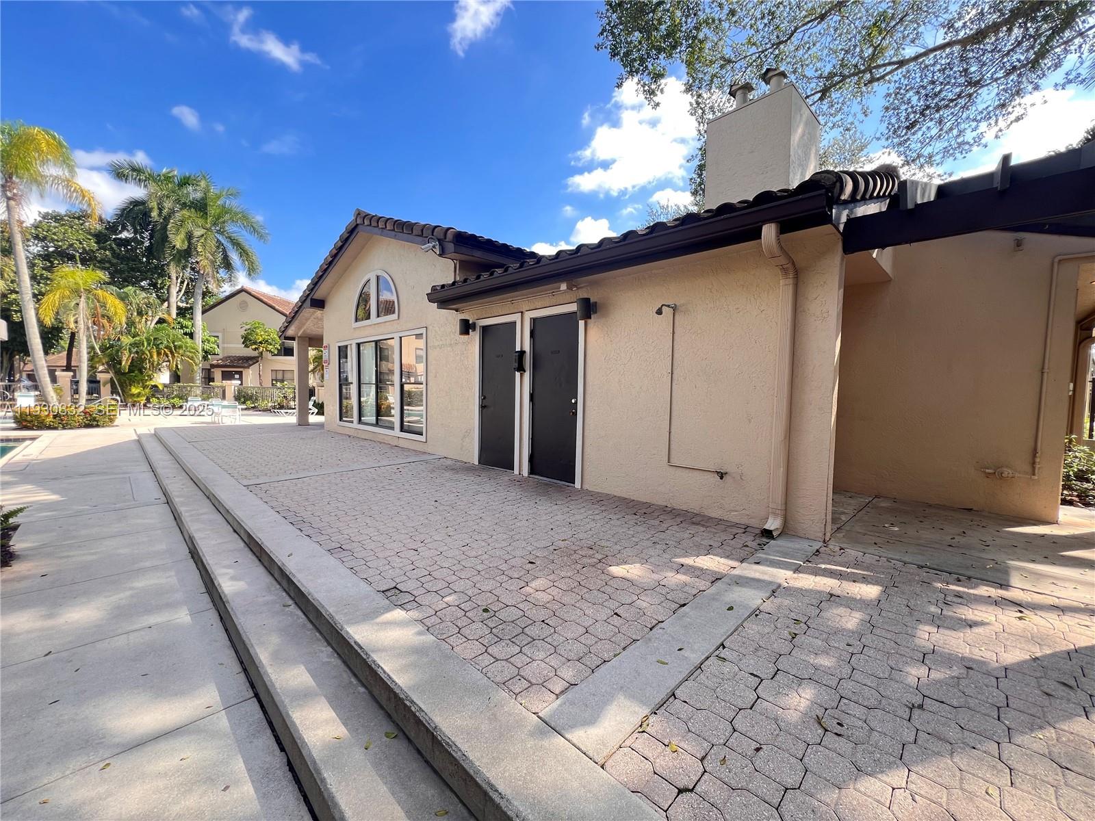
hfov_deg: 106.2
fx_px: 411
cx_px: 548
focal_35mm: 13
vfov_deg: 89.9
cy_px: 410
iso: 32
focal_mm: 1.57
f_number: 1.8
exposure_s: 1/202
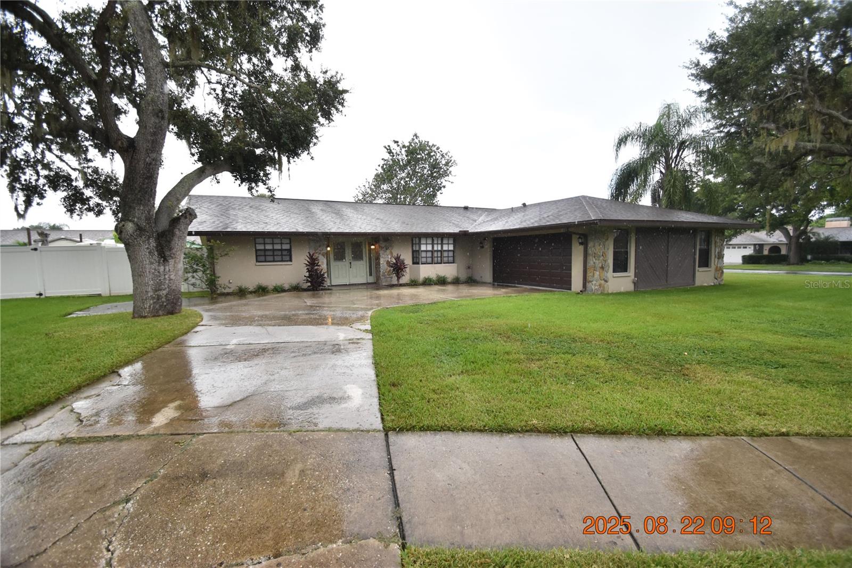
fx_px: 355
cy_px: 284
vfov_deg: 77.3
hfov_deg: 100.4
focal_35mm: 15
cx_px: 426
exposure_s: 1/750
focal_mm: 10
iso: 800
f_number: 3.5
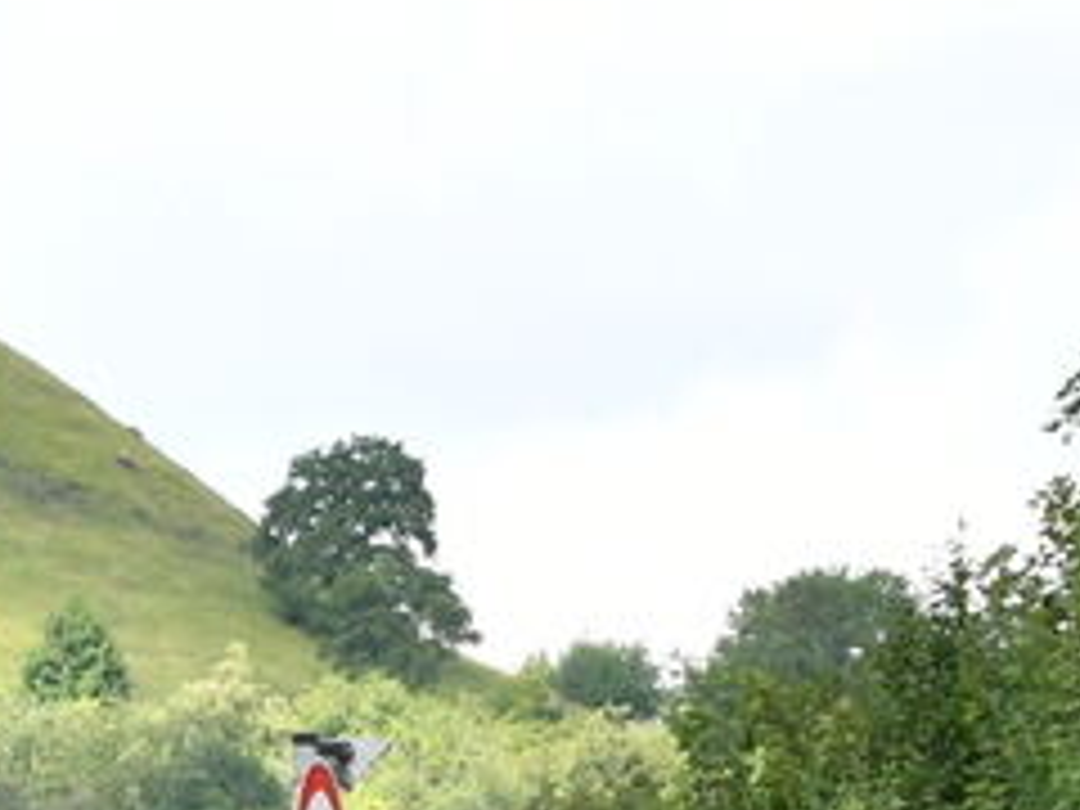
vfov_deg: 2.6
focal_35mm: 562
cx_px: -891
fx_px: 17534
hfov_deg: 3.5
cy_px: 1332
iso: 800
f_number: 13
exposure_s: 1/250
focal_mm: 78
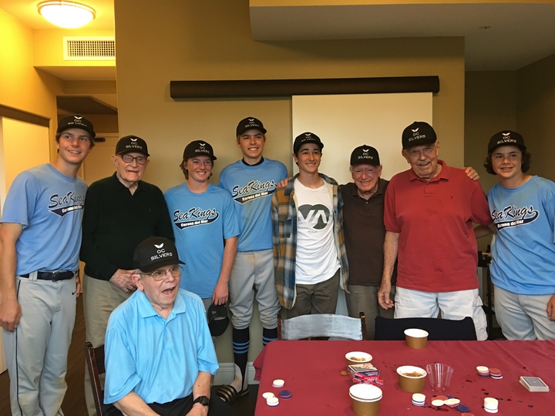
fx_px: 465
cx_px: 278
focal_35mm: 29
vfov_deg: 48.2
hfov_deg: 61.7
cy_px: 208
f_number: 2.2
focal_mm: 4.15
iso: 80
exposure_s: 1/15
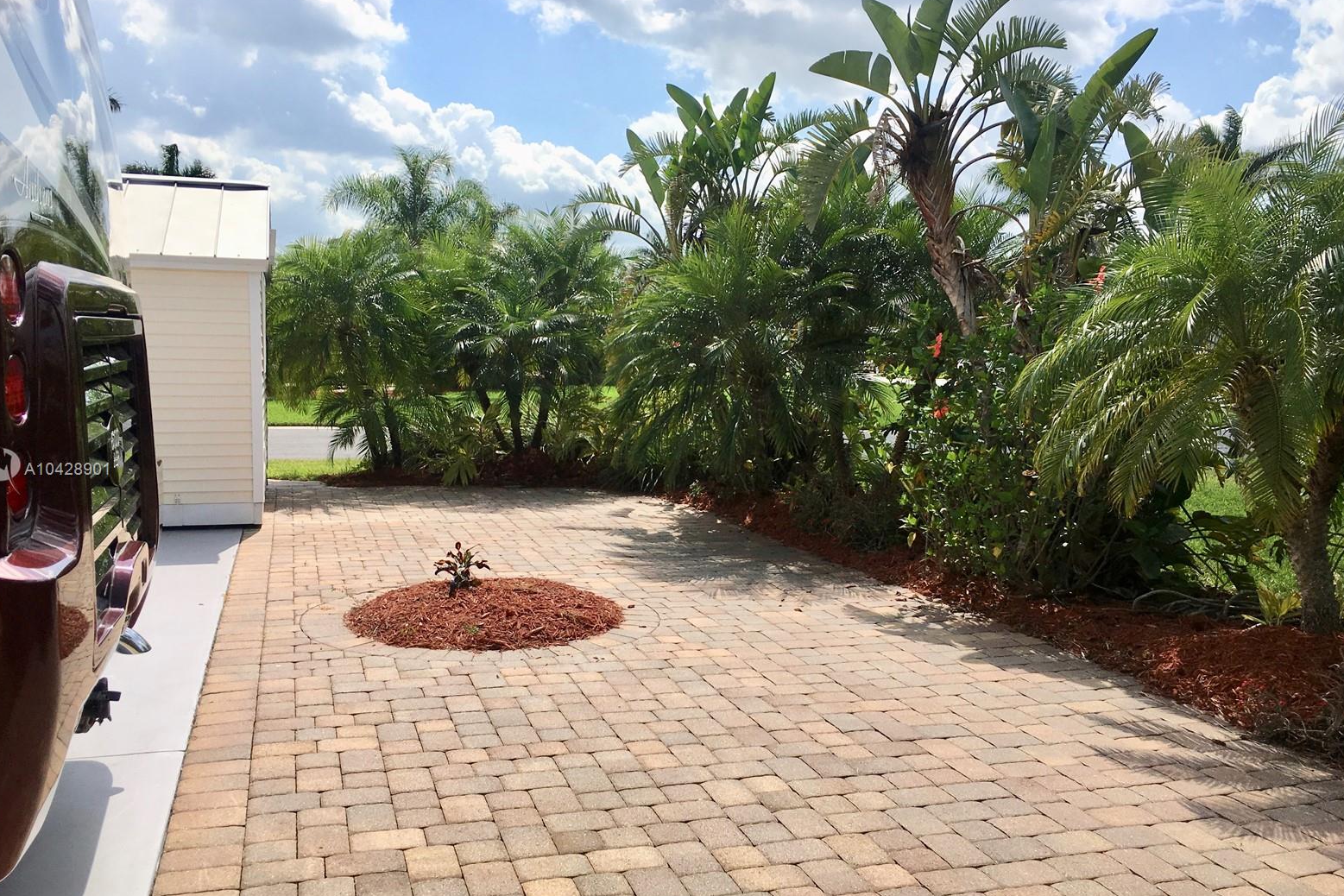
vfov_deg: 42.3
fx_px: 1157
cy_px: 470
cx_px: 666
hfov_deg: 60.3
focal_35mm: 31
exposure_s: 1/2198
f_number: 2.2
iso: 25
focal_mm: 4.15
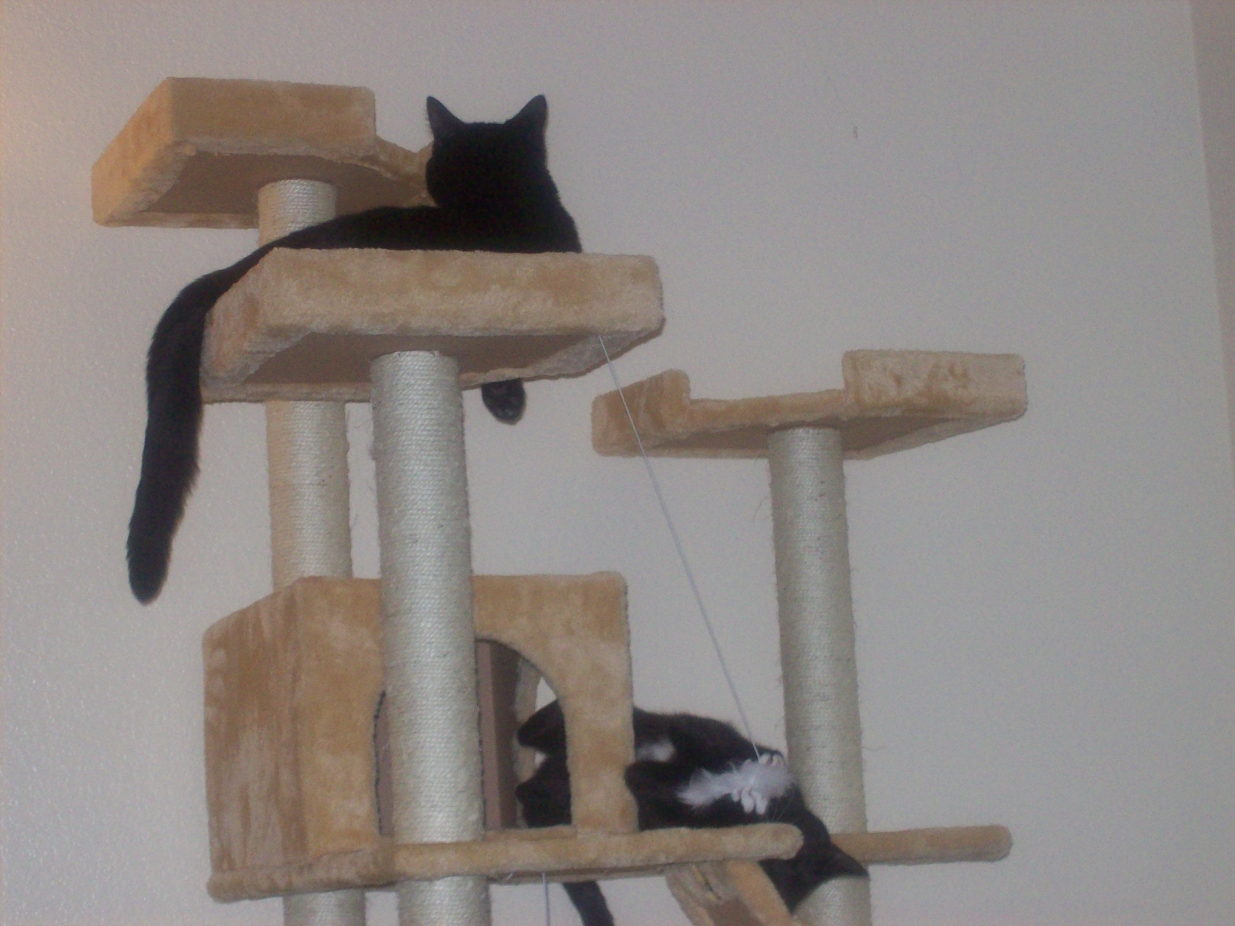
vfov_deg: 17.0
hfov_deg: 22.5
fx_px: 3104
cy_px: 463
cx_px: 618
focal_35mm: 87
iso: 200
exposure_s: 1/112
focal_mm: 14.3
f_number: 4.3
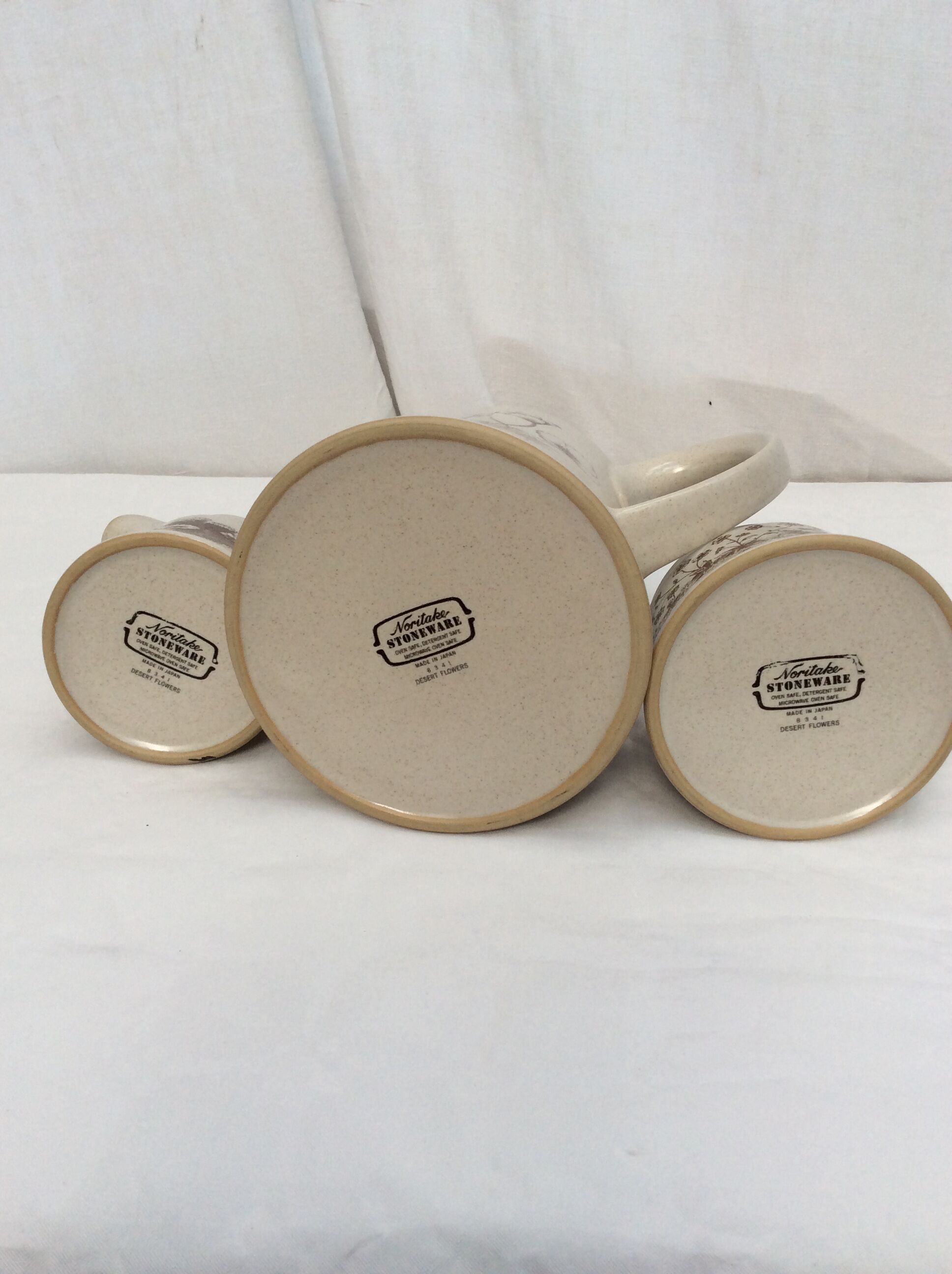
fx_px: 1177
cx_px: 476
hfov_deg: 44.1
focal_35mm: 32
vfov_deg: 56.9
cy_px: 637
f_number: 2.4
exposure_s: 1/100
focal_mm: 3.3
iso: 40
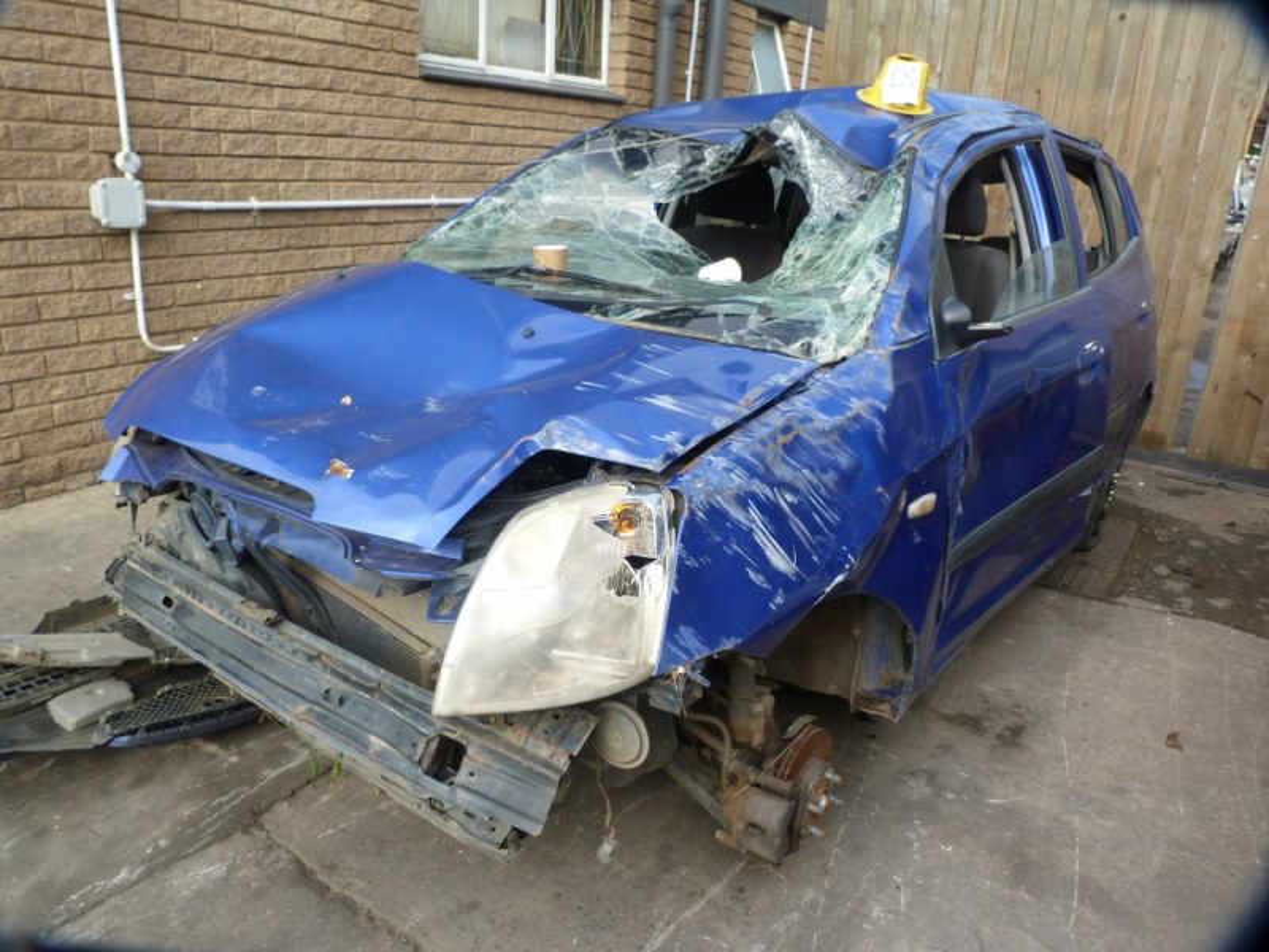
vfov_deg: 54.9
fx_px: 916
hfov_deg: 69.4
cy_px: 476
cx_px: 634
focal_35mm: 25
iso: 80
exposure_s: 1/125
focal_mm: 4.5
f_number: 4
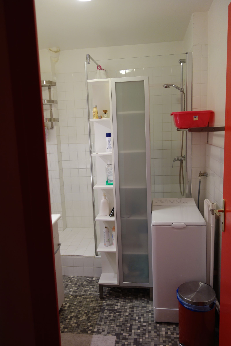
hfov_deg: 46.4
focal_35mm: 28
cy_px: 173
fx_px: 269
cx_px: 116
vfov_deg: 65.5
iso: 125
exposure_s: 1/30
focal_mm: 10.4
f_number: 1.8
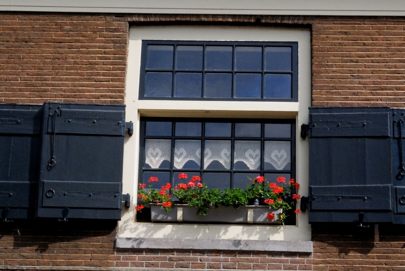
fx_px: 1115
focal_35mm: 99
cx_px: 215
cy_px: 160
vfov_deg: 13.9
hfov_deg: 20.6
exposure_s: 1/125
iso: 1600
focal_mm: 50
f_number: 27
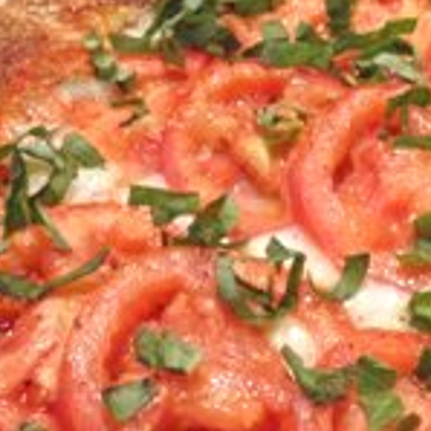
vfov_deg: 16.4
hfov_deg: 16.1
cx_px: 443
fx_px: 1493
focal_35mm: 106
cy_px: 315
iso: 800
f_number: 3.9
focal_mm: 7.25
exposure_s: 1/40
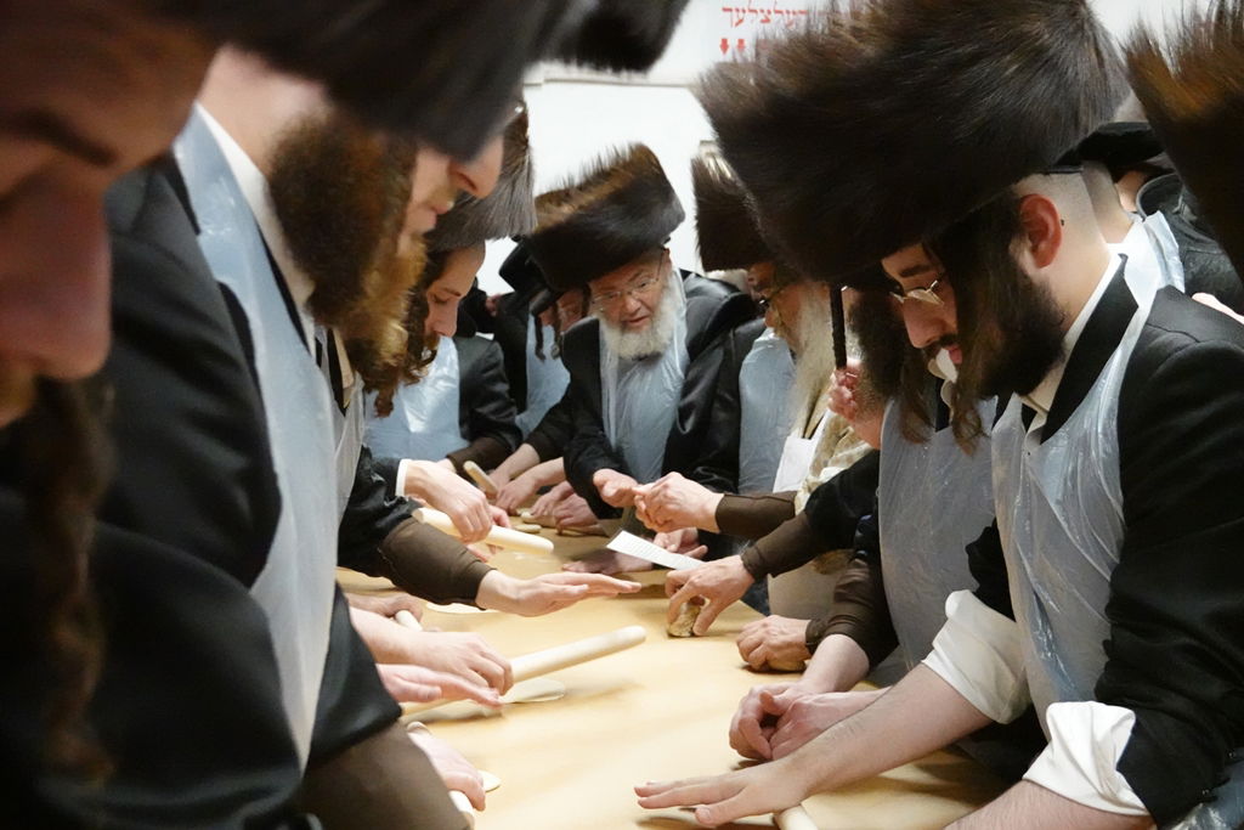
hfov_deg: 35.6
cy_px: 415
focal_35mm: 56
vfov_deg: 24.2
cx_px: 622
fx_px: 1935
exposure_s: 1/160
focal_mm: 20.69
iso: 6400
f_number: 4
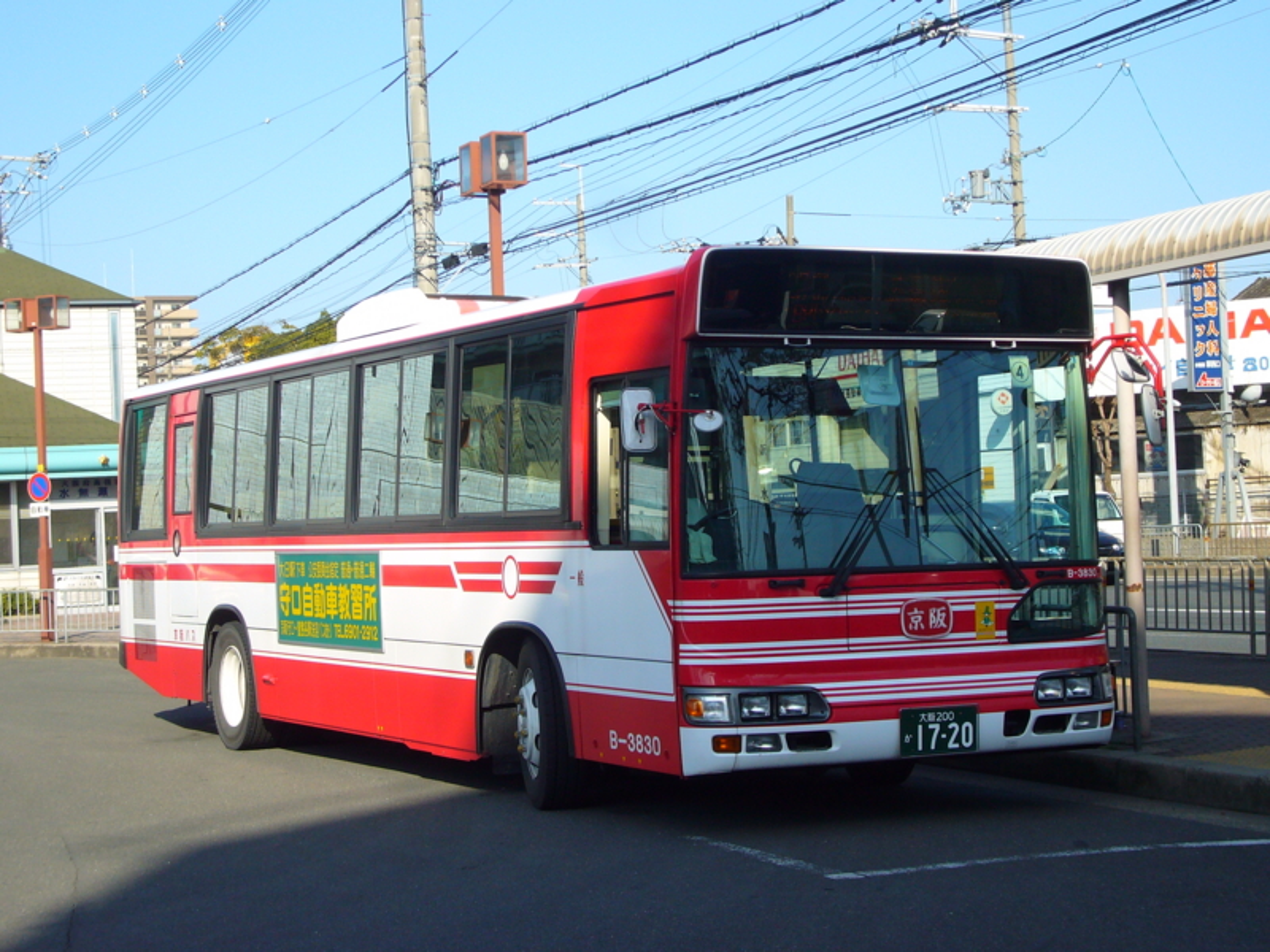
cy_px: 476
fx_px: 2495
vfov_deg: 21.6
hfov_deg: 28.6
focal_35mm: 68
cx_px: 635
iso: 80
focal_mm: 11.2
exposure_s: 1/500
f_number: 4.3
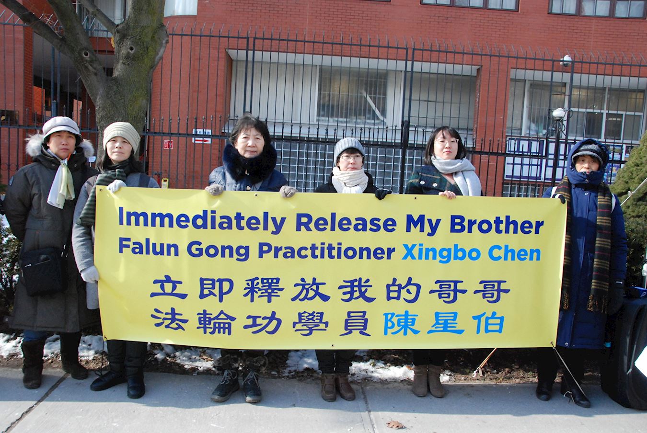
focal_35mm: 30
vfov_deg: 43.7
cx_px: 324
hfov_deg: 61.9
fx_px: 540
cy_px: 216
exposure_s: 1/500
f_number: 11
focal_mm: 20
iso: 1250
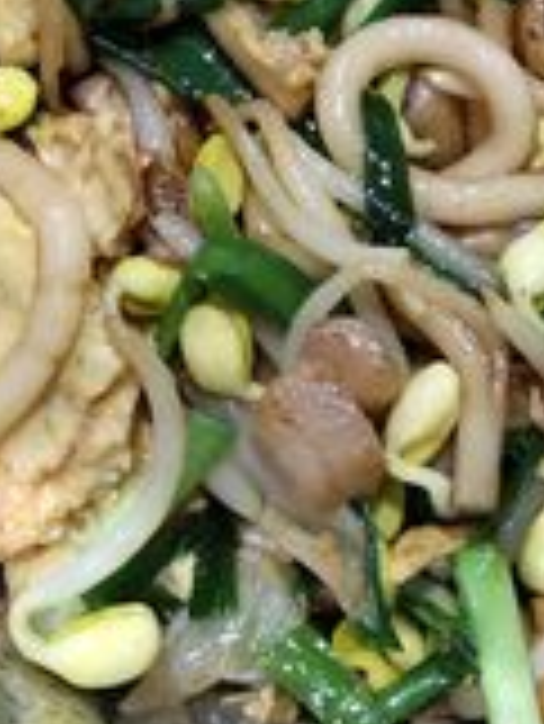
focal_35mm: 84
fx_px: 1758
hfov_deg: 17.0
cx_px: 616
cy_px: 63
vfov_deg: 22.7
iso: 271
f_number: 1.8
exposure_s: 1/50
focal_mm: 4.27
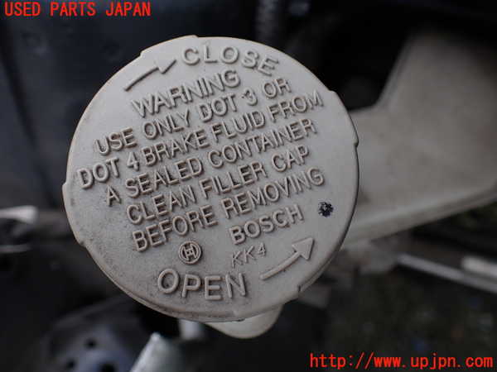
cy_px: 186
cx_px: 248
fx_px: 431
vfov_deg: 46.8
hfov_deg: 60.0
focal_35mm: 30
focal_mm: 5.4
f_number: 2.3
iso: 200
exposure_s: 1/125
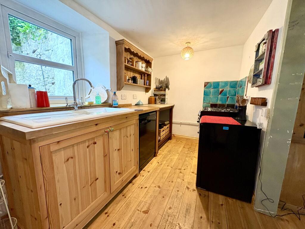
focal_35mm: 14
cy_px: 114
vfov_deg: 85.7
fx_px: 123
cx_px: 152
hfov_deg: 102.1
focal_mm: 2.22
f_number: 2.2
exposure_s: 1/50
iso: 320
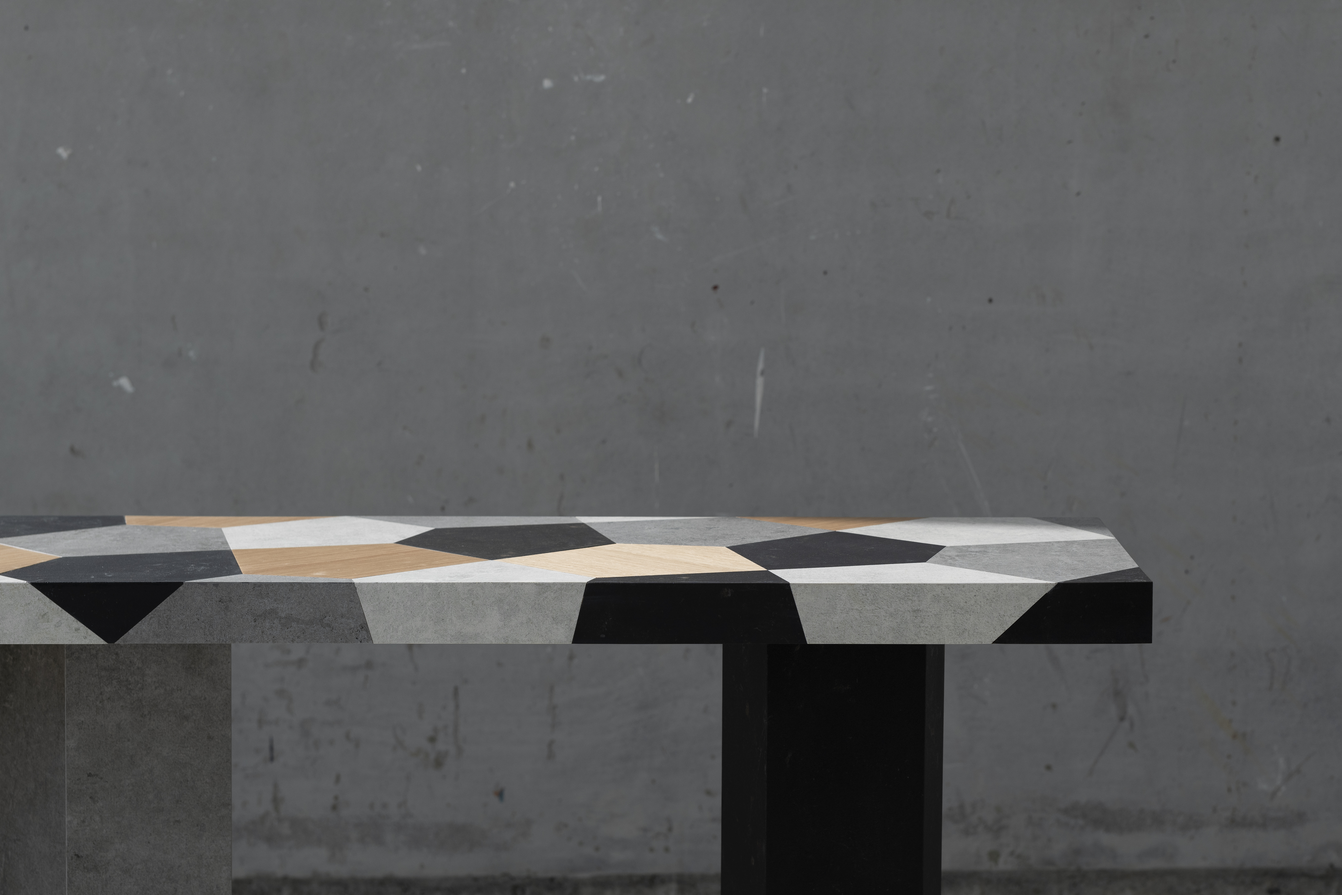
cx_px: 761
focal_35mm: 63
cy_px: 411
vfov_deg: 21.6
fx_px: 2348
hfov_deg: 31.9
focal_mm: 50
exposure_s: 1/320
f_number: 6.3
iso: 100
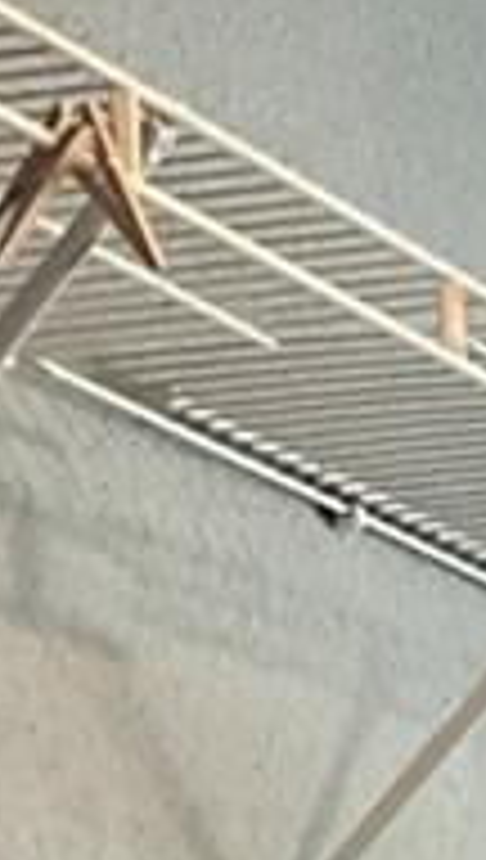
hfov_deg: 5.7
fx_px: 4518
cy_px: 2535
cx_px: 1485
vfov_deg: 9.0
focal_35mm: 198
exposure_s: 1/60
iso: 80
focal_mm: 3
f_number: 1.8
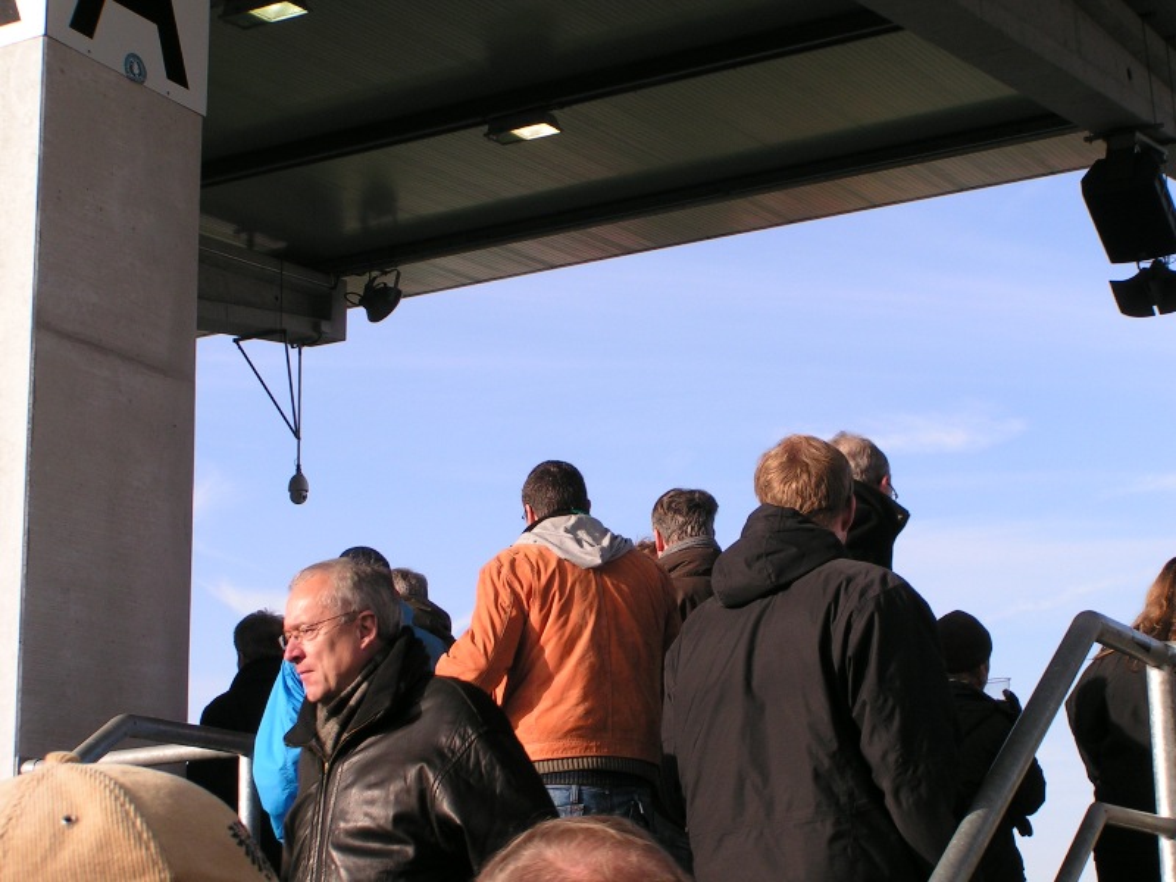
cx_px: 588
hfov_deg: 28.6
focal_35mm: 68
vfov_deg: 21.6
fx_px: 2310
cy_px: 441
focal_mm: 10.5
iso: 50
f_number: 5.6
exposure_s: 1/200
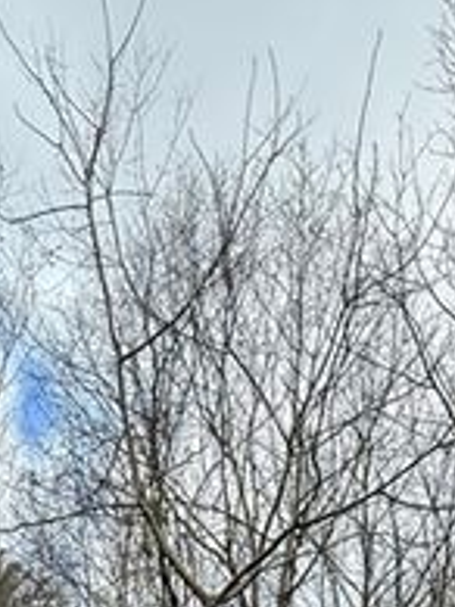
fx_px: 842
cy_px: 979
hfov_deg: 29.8
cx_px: 118
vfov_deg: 25.5
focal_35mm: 48
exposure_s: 1/346
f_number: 2.2
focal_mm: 2.22
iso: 64
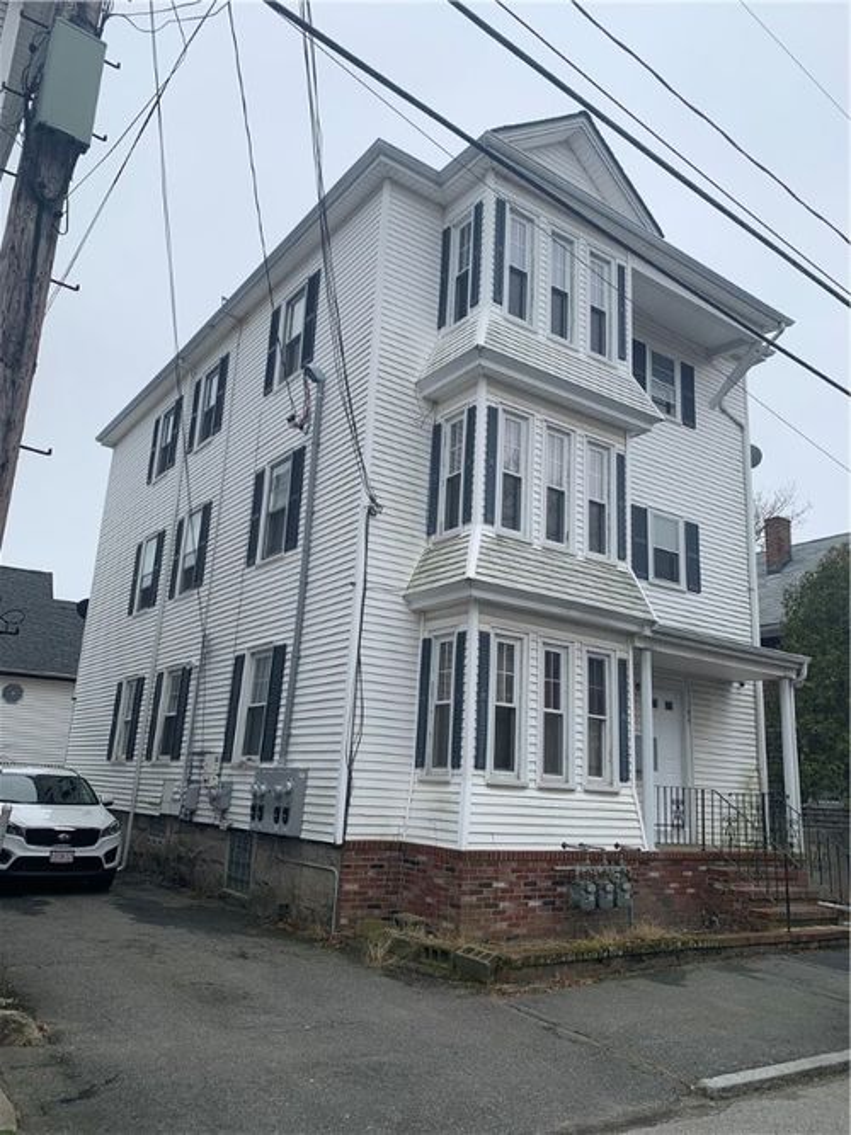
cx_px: 426
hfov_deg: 53.0
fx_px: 853
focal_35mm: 26
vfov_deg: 67.3
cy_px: 568
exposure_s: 1/1689
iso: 25
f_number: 1.8
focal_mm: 4.25
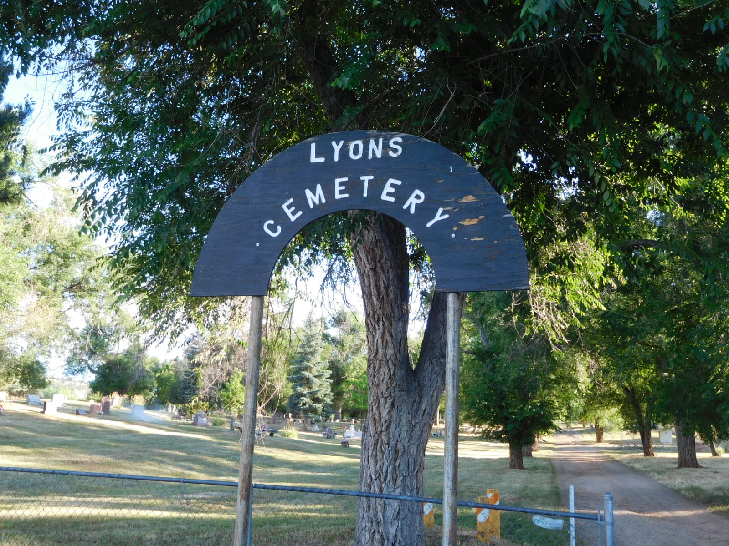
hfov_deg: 52.6
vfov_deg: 40.7
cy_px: 273
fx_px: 737
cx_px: 364
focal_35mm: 35
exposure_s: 1/100
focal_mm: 6.2
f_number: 3.8
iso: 125
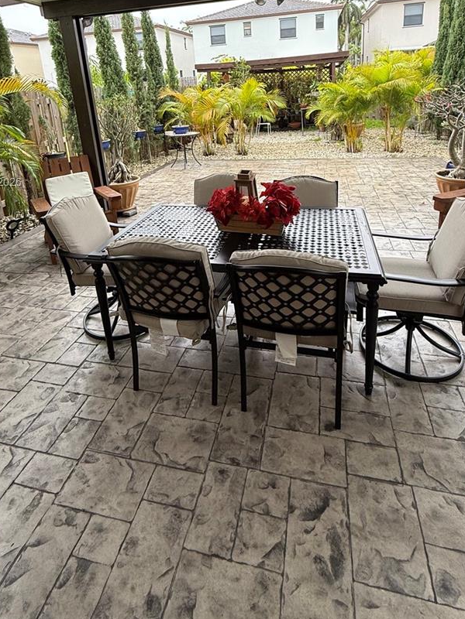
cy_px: 183
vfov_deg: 75.3
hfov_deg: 63.4
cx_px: 227
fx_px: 376
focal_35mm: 21
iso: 80
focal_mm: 2.22
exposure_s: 1/99
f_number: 2.2
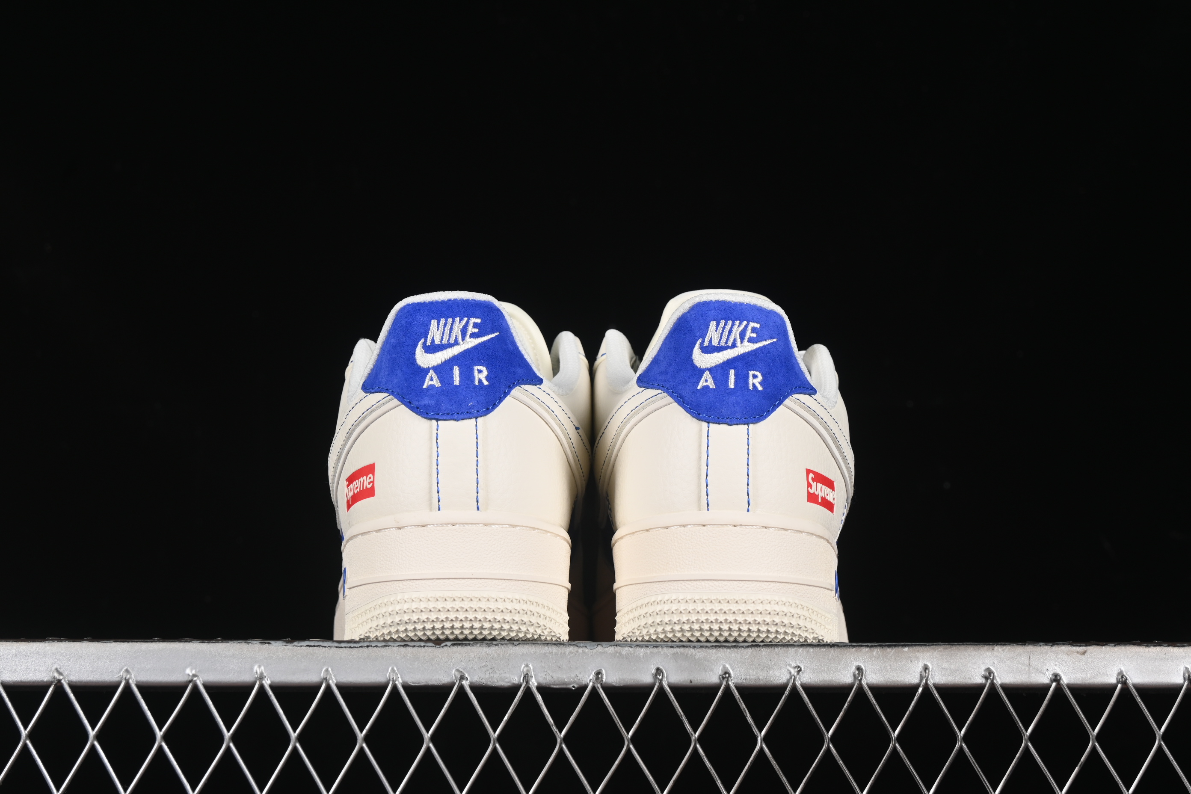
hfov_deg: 27.0
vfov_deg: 18.2
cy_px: 397
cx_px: 596
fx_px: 2481
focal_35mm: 75
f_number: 8
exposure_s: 1/80
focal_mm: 50
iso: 160
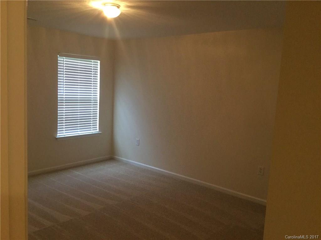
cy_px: 120
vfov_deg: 45.4
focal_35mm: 31
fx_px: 287
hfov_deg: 58.4
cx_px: 160
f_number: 2.4
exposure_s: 1/24
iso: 200
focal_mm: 3.3
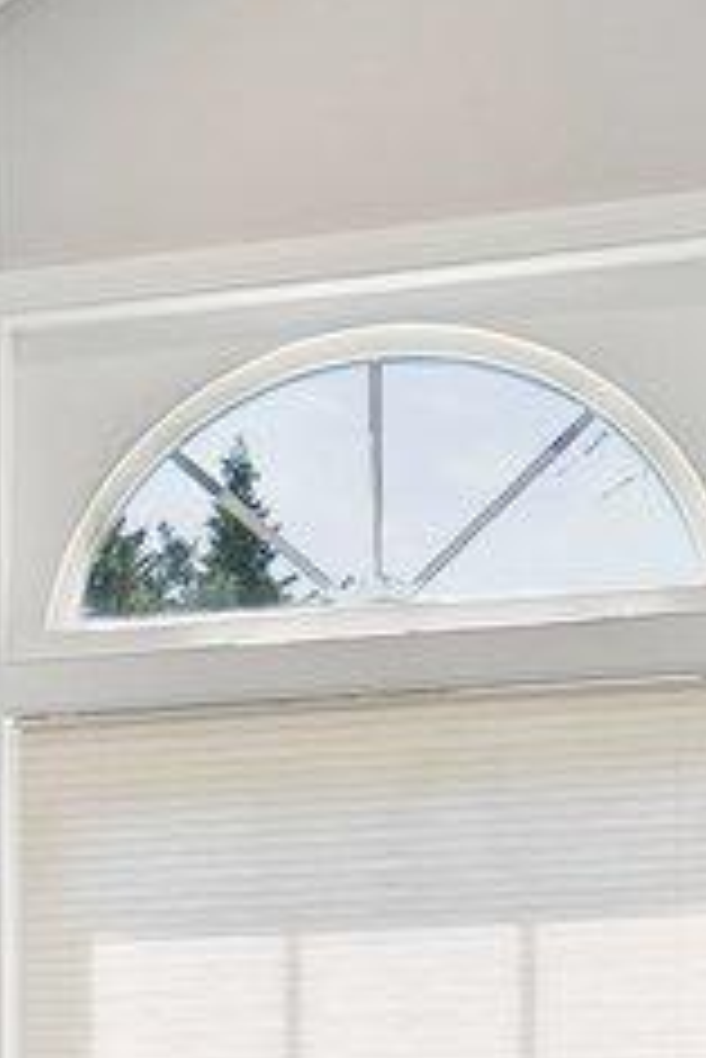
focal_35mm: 111
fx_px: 3260
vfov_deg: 17.4
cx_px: -728
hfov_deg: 11.2
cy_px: 1315
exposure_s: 1/80
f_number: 8
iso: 250
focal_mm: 17
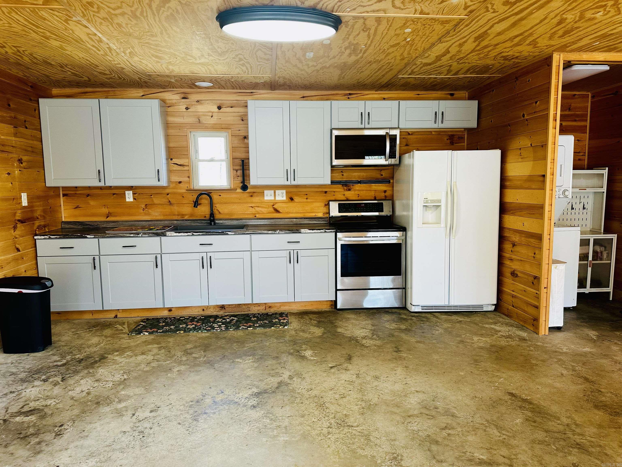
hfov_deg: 71.6
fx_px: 431
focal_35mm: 24
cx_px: 311
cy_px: 234
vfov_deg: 56.8
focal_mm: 6.86
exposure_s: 1/60
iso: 125
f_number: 1.78
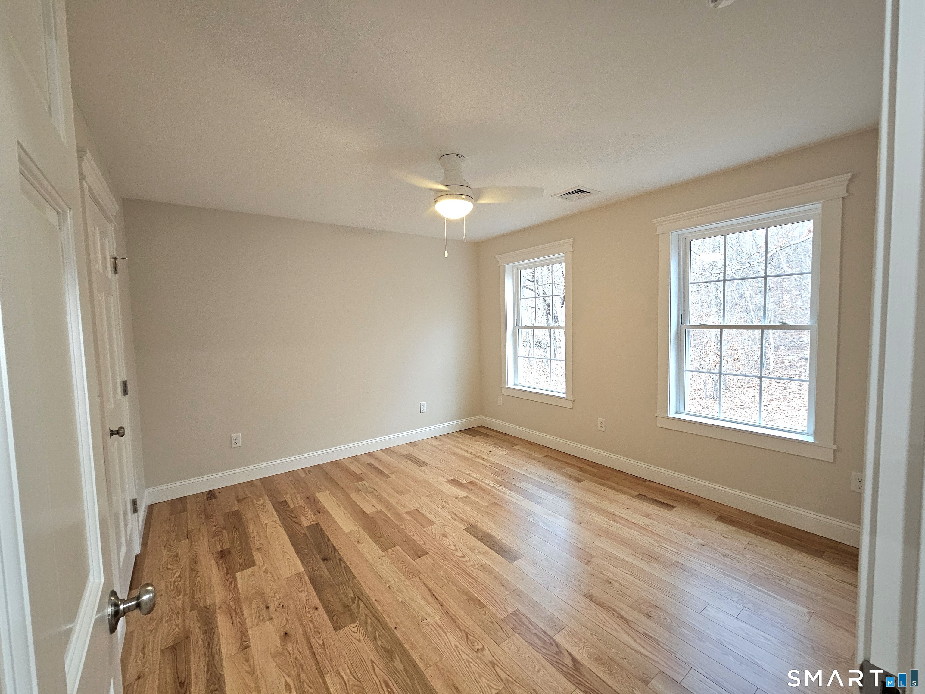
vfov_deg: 89.9
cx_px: 462
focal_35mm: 13
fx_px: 347
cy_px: 347
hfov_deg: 106.2
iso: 250
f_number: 2.2
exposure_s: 1/60.2
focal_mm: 2.2
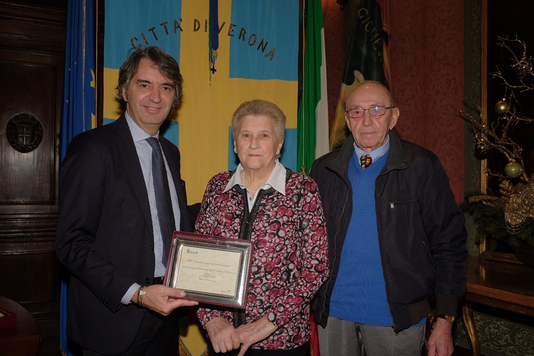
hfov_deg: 57.2
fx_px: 489
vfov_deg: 40.0
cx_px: 267
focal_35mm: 33
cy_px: 178
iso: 320
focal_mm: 22
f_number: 5
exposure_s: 1/160
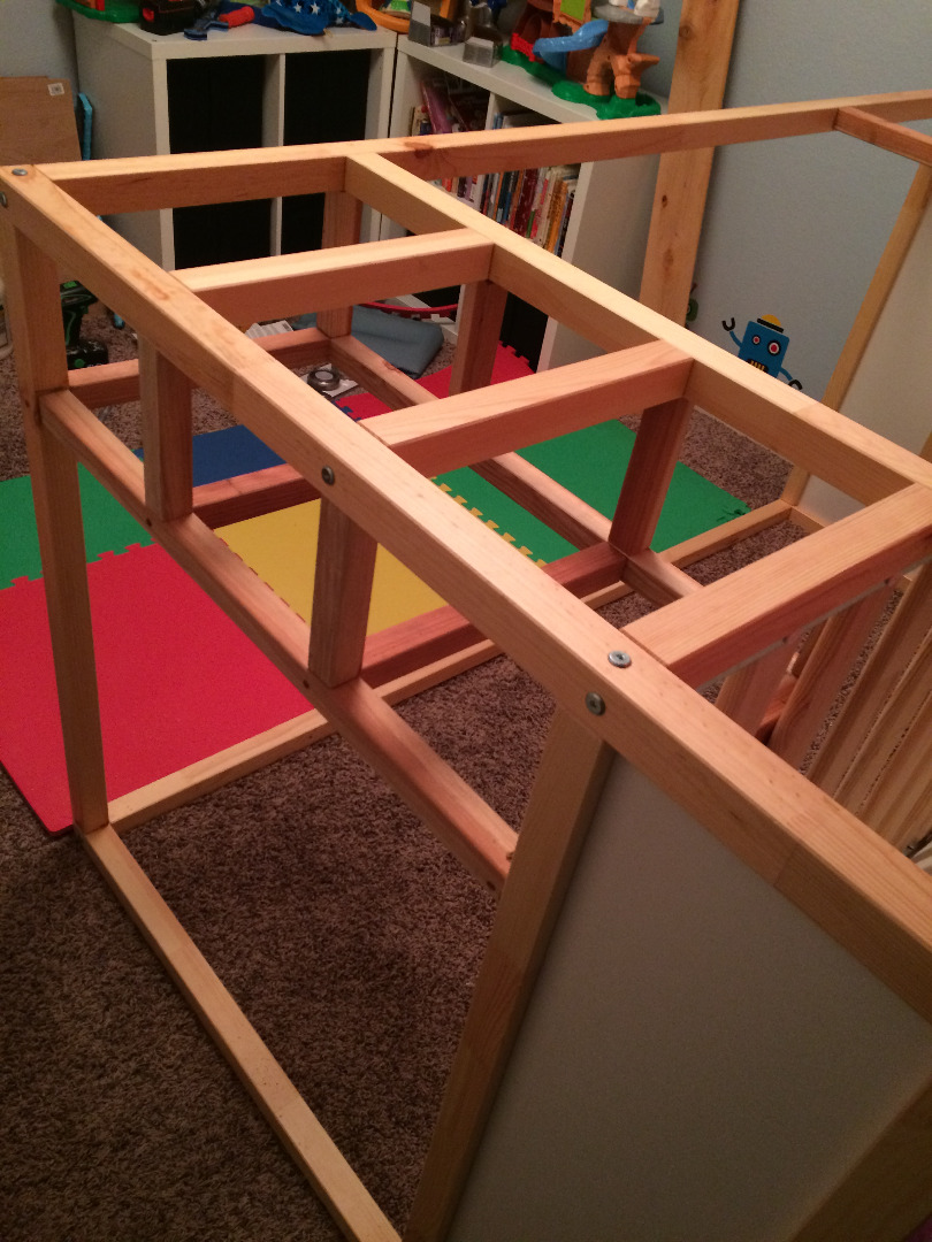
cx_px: 466
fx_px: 1041
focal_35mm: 29
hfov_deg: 48.2
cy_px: 621
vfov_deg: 61.7
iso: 250
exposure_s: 1/30
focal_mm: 4.15
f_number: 2.2
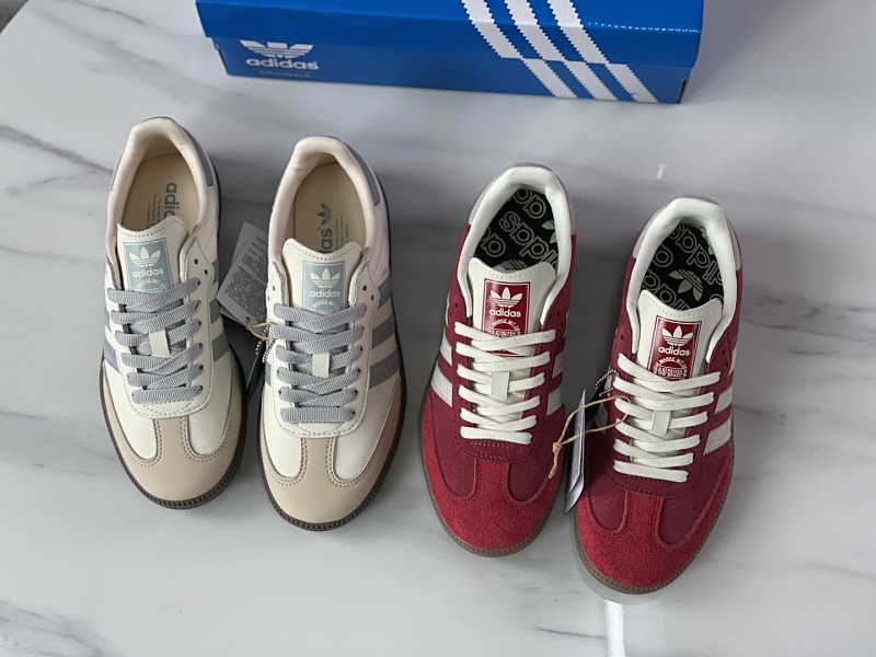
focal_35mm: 64
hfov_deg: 30.3
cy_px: 328
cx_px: 438
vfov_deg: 22.9
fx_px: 1620
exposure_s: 1/121
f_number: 2.2
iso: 160
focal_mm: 7.5
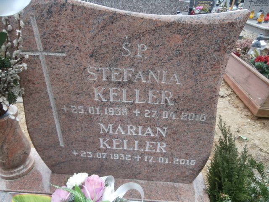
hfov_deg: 71.6
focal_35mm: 24
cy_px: 101
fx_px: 187
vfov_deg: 56.8
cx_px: 134
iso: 100
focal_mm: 4.2
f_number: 3
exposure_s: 1/40
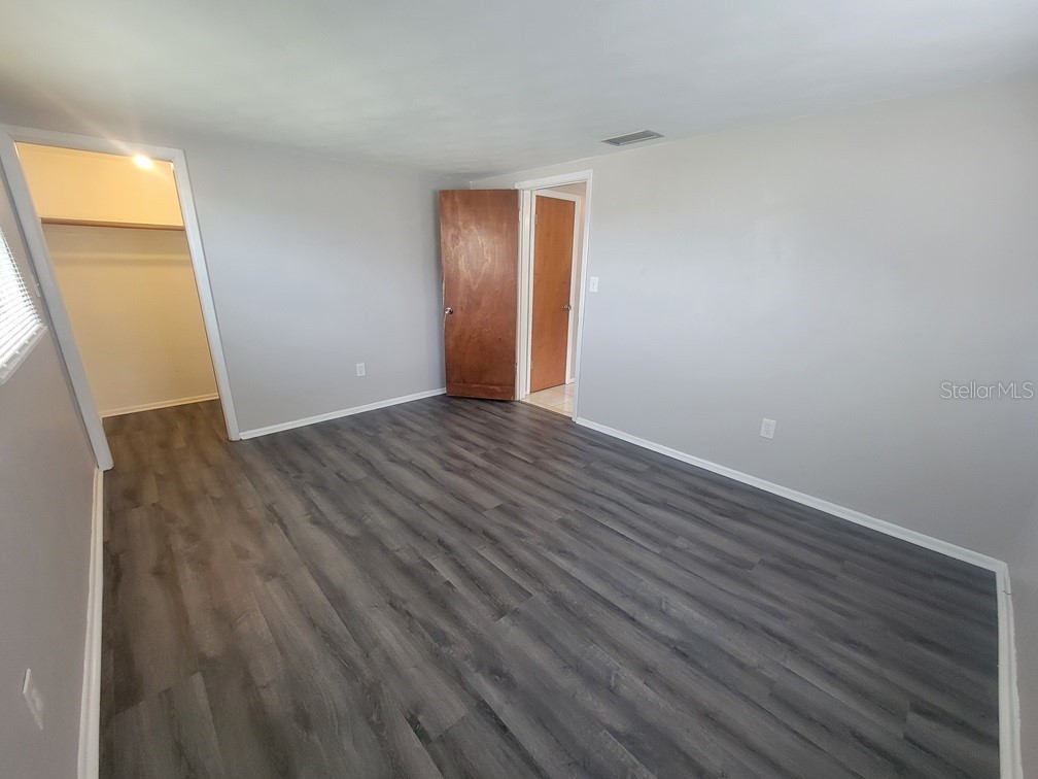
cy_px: 390
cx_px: 519
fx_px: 390
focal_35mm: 13
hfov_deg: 106.2
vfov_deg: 89.9
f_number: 2.2
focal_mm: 2.2
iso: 250
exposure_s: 1/60
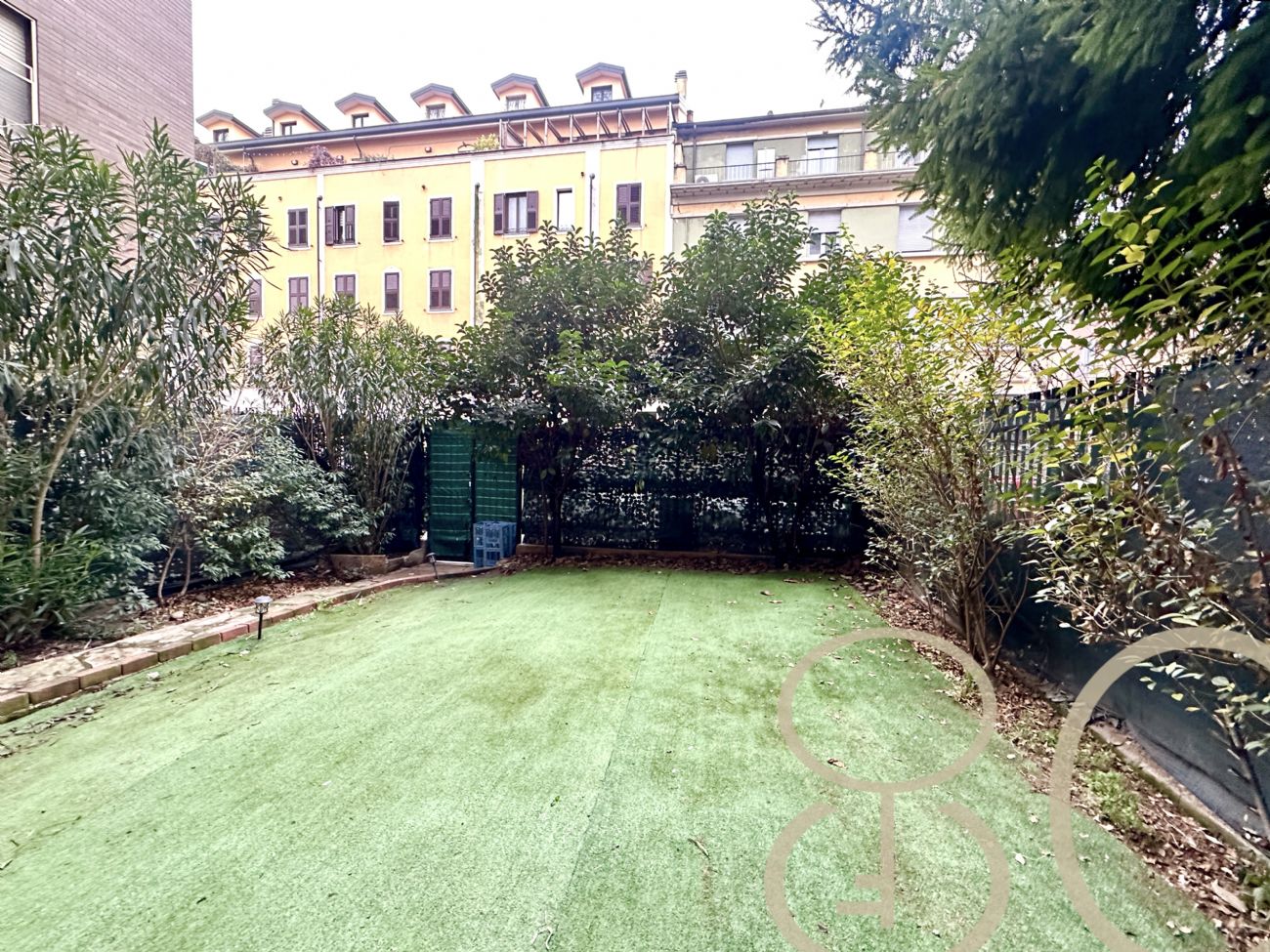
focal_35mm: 14
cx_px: 635
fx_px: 514
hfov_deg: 102.1
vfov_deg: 85.7
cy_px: 476
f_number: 2.2
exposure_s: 1/50
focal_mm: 2.22
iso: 400
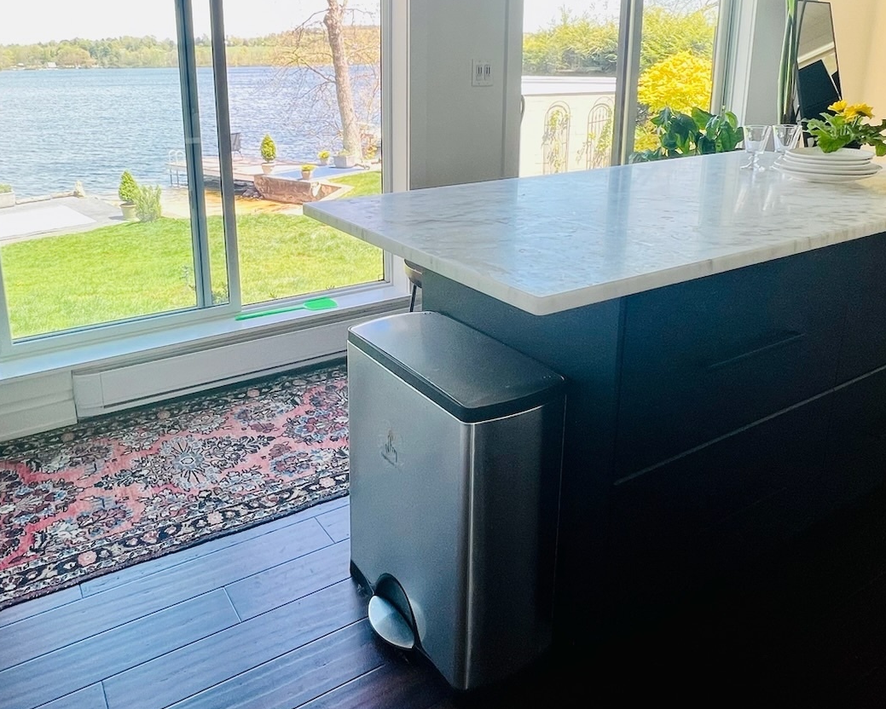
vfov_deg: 55.3
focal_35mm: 25
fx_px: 656
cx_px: 371
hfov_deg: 67.6
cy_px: 222
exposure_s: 1/99
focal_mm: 1.57
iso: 64
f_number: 1.8
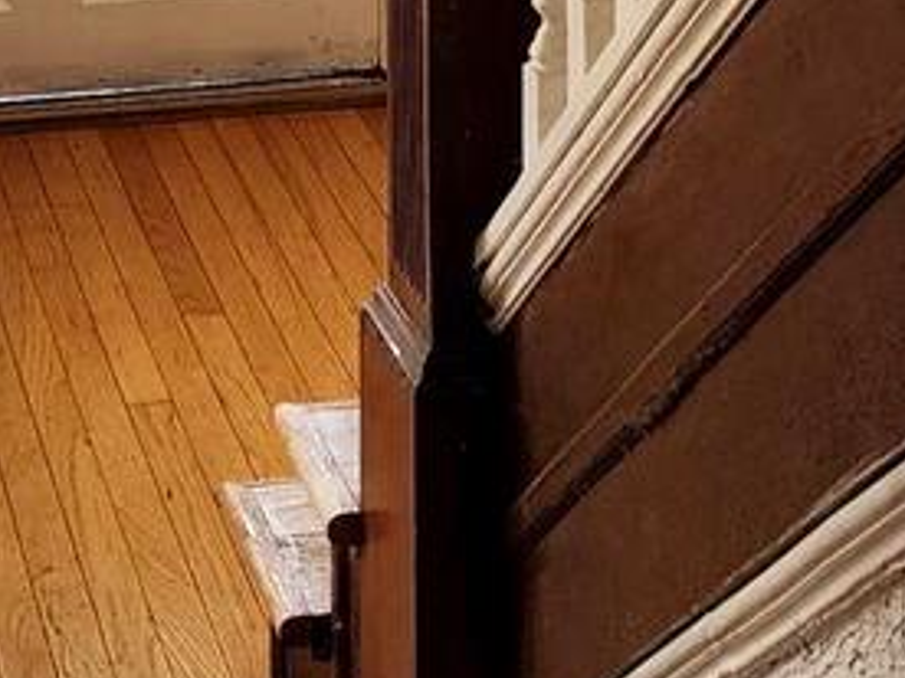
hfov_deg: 15.4
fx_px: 3346
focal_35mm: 128
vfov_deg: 10.4
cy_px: -802
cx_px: 308
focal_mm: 6.4
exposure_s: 1/180
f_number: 1.8
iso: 100
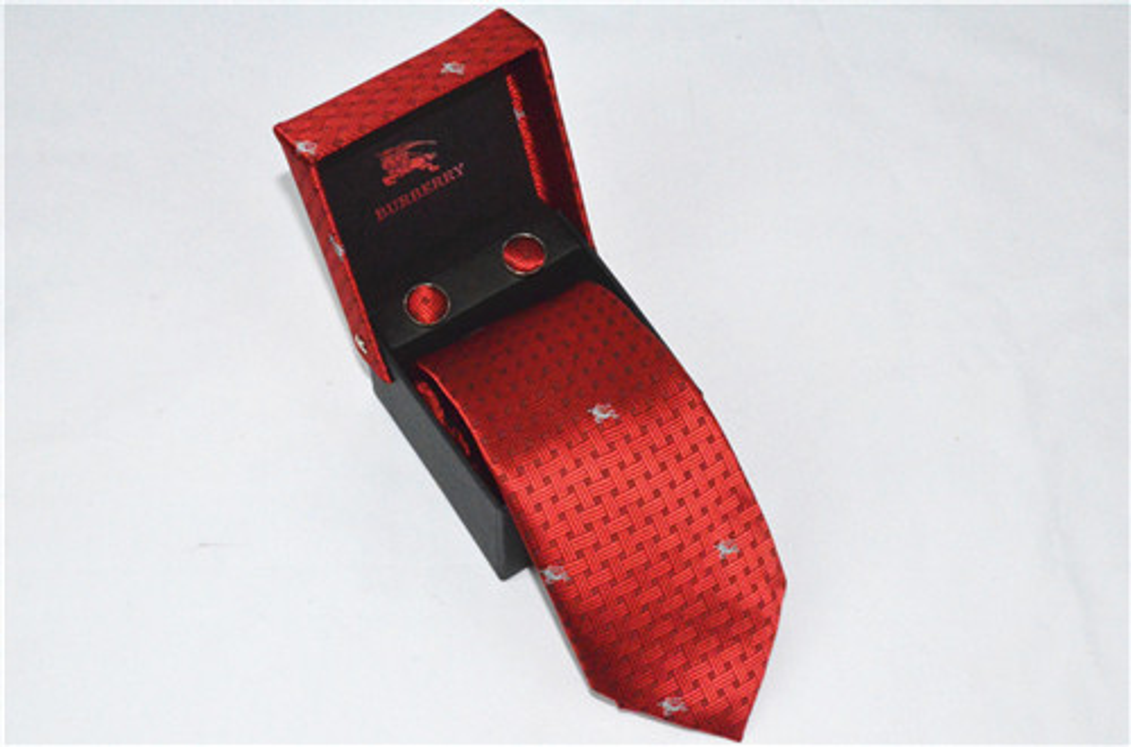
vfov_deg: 20.0
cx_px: 566
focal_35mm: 68
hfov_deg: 30.0
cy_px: 374
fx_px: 2114
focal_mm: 45
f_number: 29
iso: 6400
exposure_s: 1/250
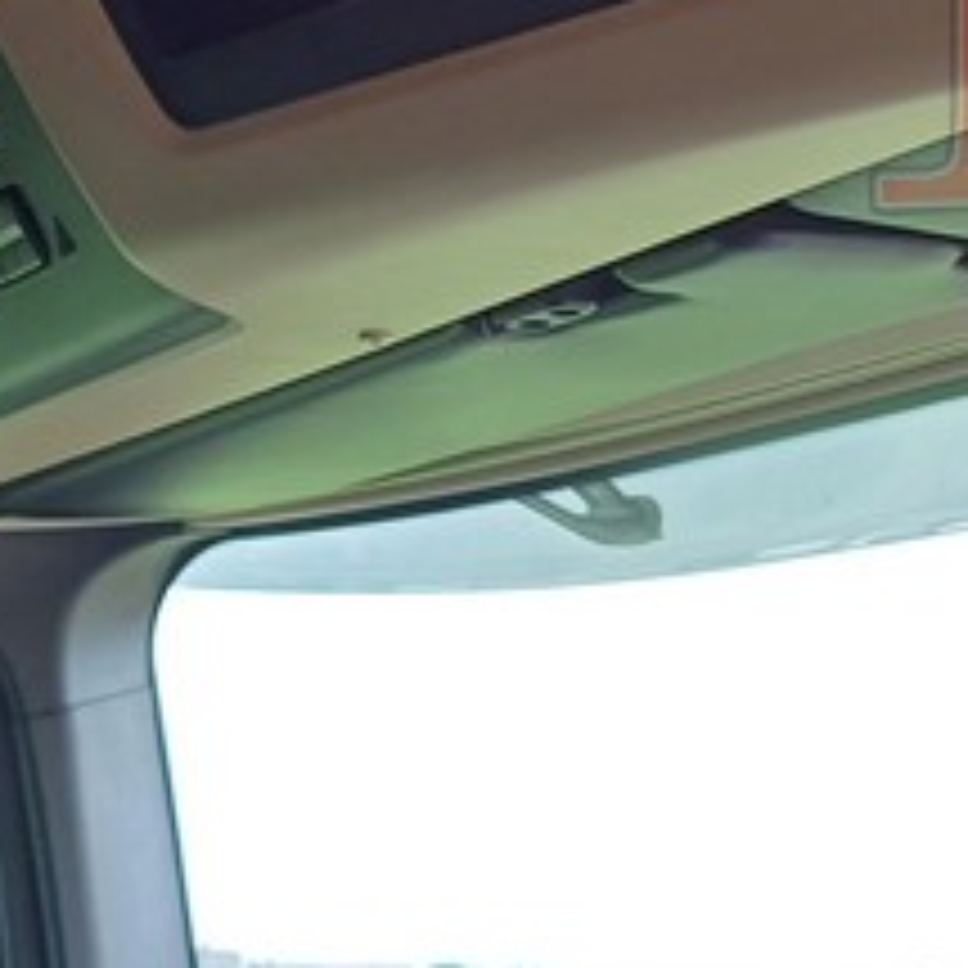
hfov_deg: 16.3
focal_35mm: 105
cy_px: -324
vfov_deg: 15.7
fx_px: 3322
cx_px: 945
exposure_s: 1/50
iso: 80
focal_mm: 4.65
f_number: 1.8
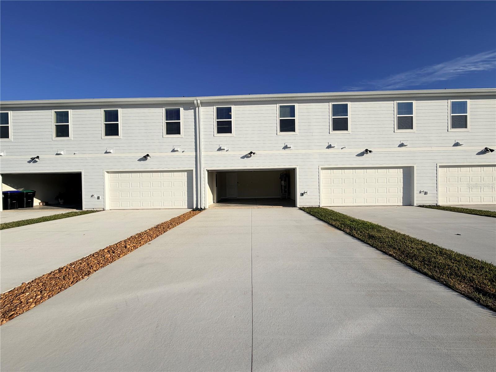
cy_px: 186
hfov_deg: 102.1
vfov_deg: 85.7
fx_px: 201
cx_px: 248
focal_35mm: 14
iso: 20
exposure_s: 1/1572
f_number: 2.2
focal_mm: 2.22
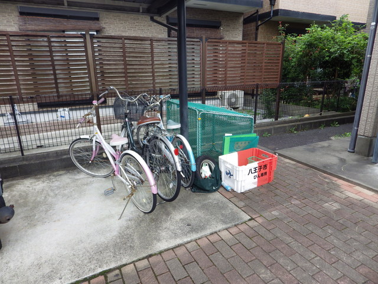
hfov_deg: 76.4
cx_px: 189
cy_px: 142
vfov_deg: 61.1
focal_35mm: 22
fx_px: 240
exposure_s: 1/160
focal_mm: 4
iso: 100
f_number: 3.1
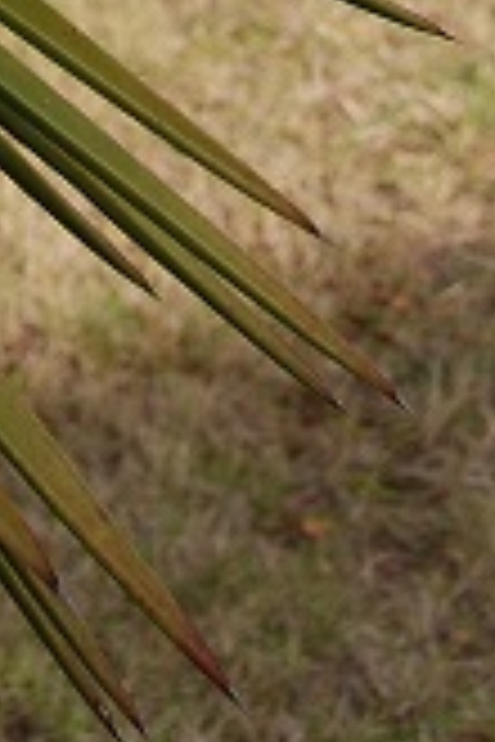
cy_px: -1295
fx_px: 5816
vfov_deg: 6.8
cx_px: -594
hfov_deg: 4.8
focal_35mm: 282
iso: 100
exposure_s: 1/160
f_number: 6.3
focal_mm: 32
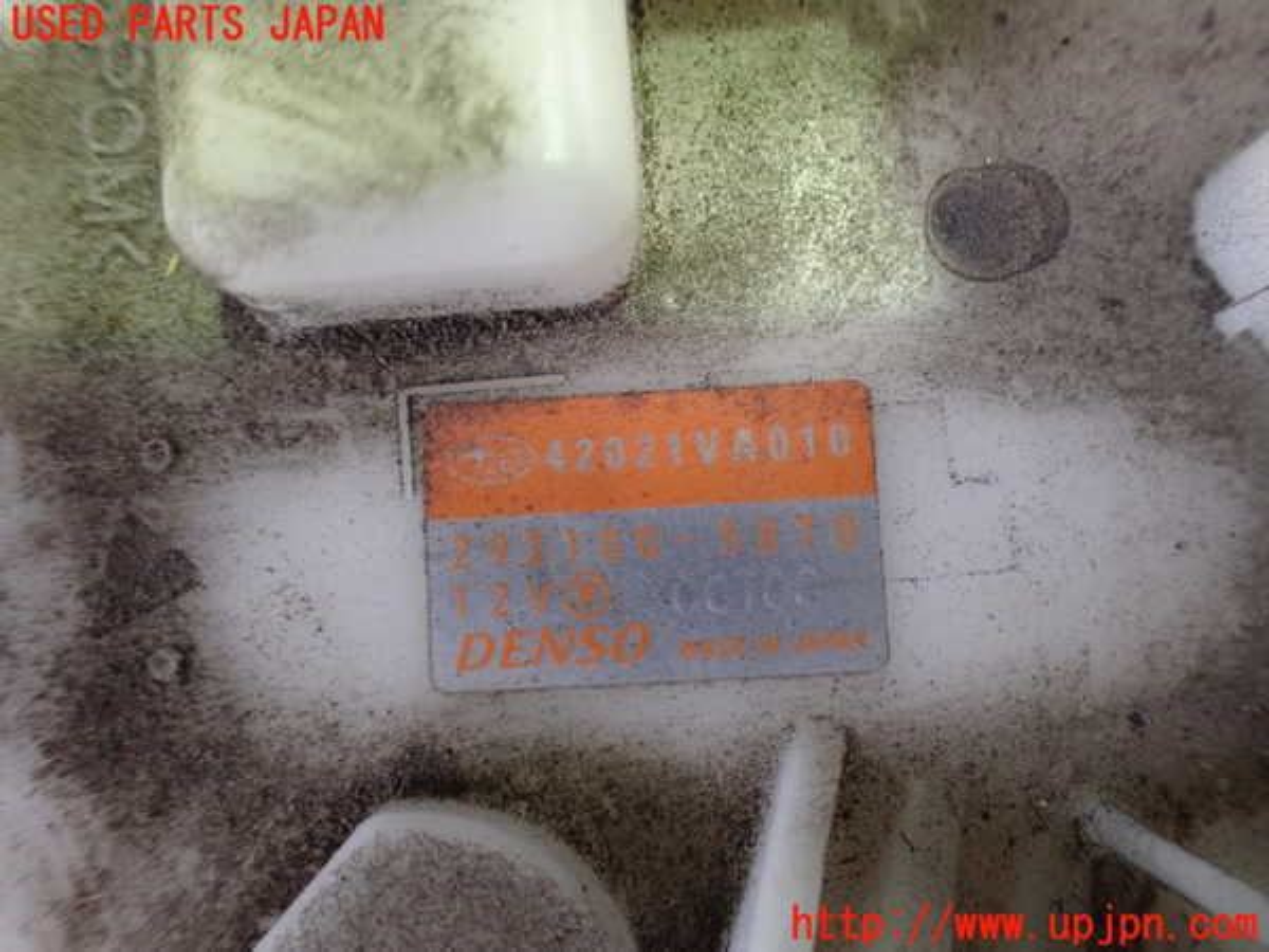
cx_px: 634
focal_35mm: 30
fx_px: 1100
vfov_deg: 46.8
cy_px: 476
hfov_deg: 60.0
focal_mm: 5.4
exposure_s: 1/40
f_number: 2.3
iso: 800
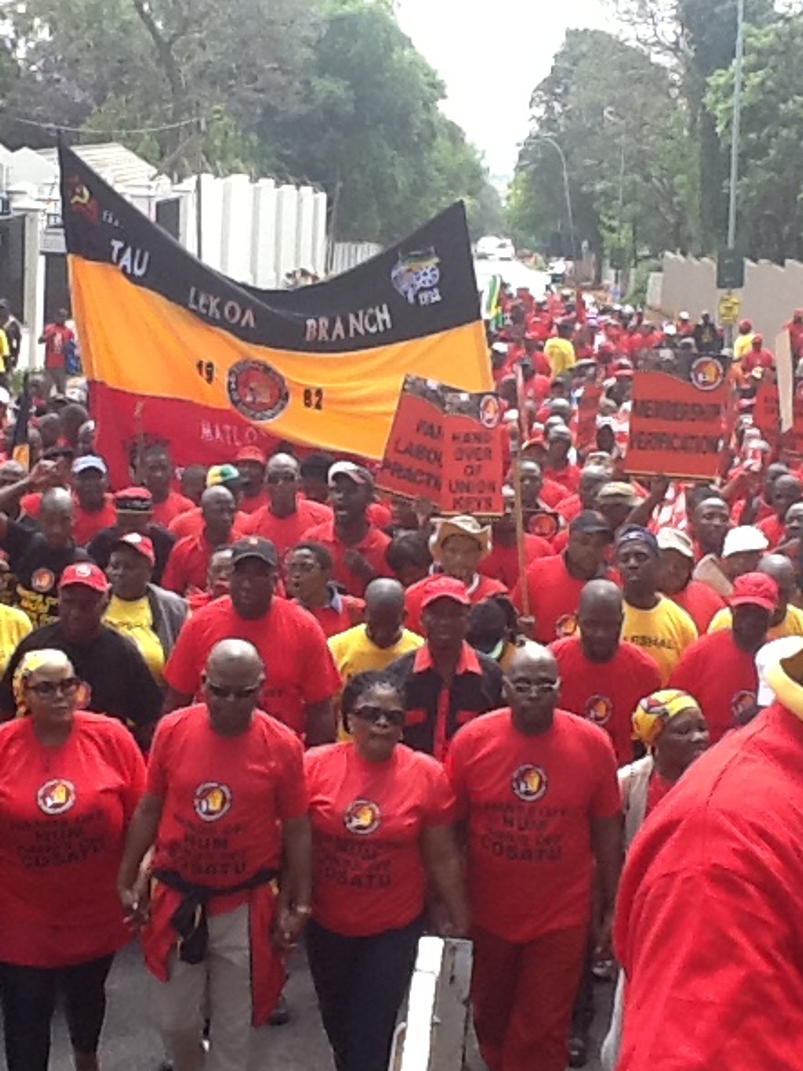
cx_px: 319
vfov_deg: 36.8
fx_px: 1609
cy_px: 518
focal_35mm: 52
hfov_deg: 28.0
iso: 64
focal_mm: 2.03
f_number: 2.4
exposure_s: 1/334
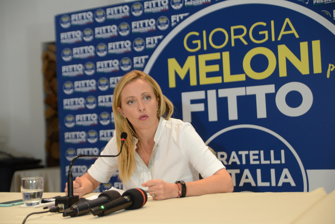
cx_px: 168
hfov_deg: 35.6
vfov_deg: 24.2
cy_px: 112
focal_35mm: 56
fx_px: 521
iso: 2000
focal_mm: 56
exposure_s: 1/125
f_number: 4
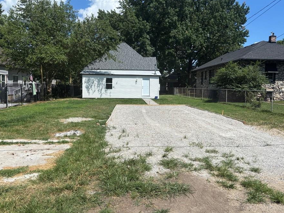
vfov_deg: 46.8
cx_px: 150
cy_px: 103
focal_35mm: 30
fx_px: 246
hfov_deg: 59.9
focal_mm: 5.96
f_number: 1.6
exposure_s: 1/4854
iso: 50
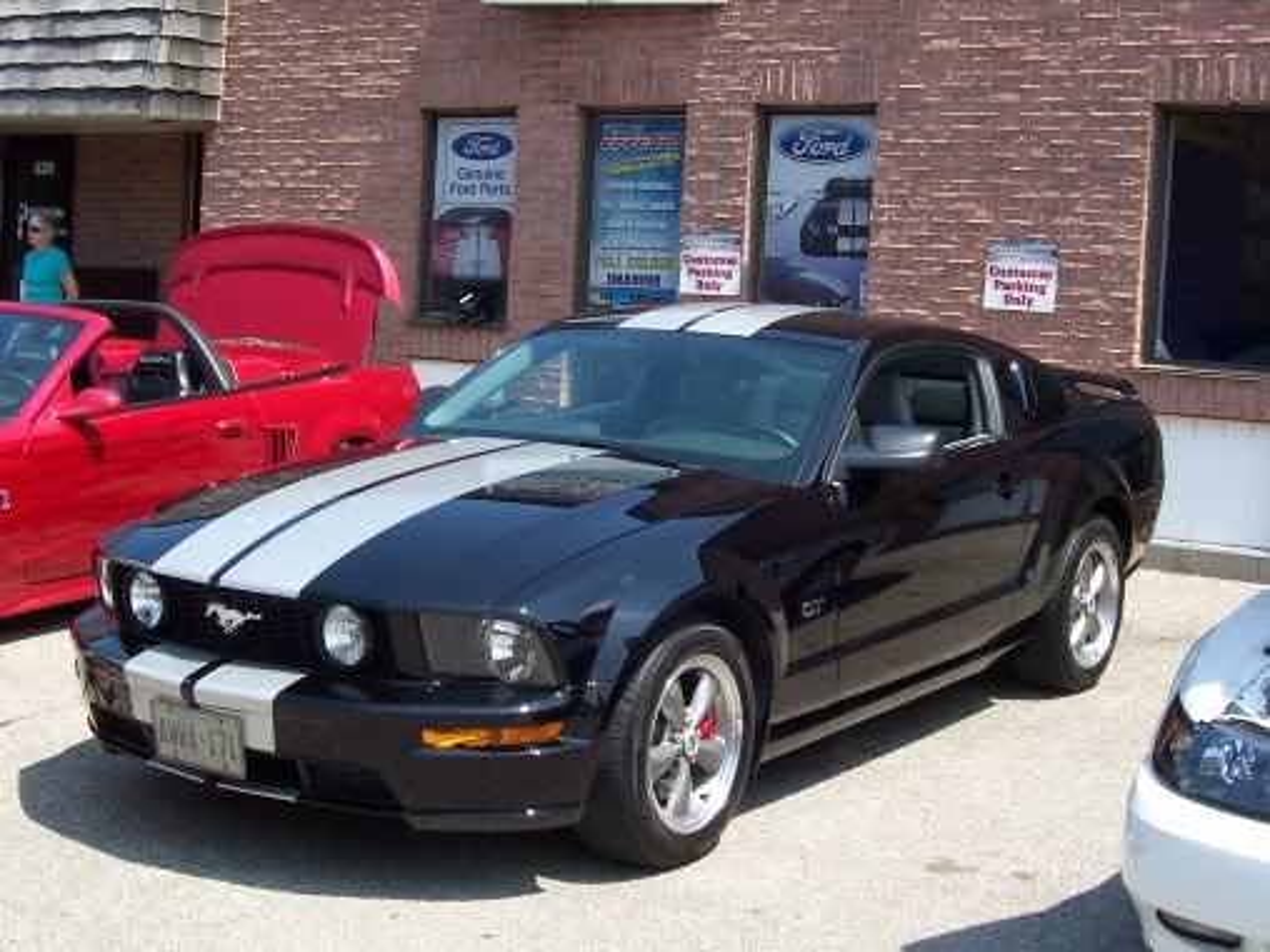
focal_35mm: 57
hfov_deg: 33.8
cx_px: 635
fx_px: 2091
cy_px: 476
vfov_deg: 25.7
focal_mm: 8.6
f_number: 6.7
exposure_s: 1/180
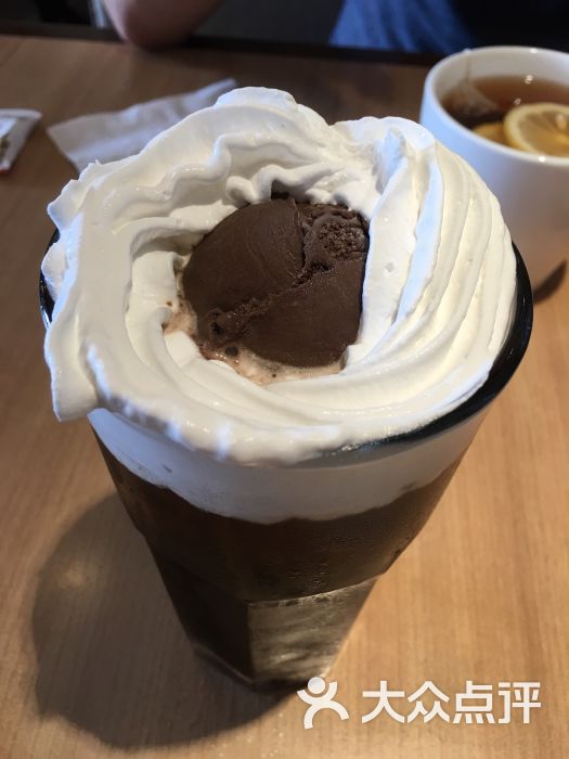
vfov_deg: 61.7
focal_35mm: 29
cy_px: 380
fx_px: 636
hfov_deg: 48.2
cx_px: 284
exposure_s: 1/33
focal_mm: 4.15
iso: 32
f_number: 2.2
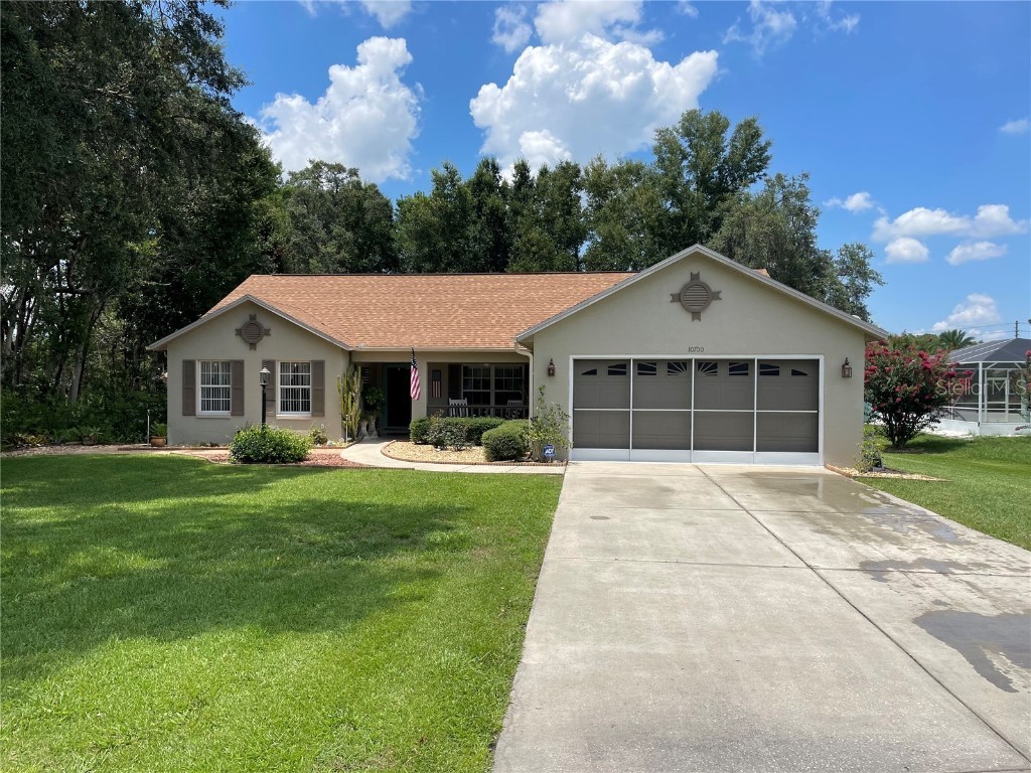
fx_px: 774
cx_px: 516
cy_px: 386
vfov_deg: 53.1
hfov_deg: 67.3
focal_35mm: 26
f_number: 1.6
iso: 32
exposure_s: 1/3731
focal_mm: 4.2
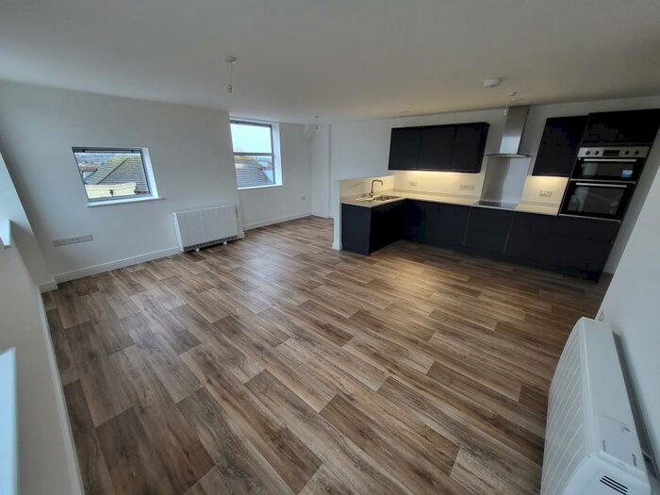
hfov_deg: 106.2
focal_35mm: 13
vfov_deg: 89.9
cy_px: 248
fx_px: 248
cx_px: 330
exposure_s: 1/50
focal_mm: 1.74
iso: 100
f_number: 2.2
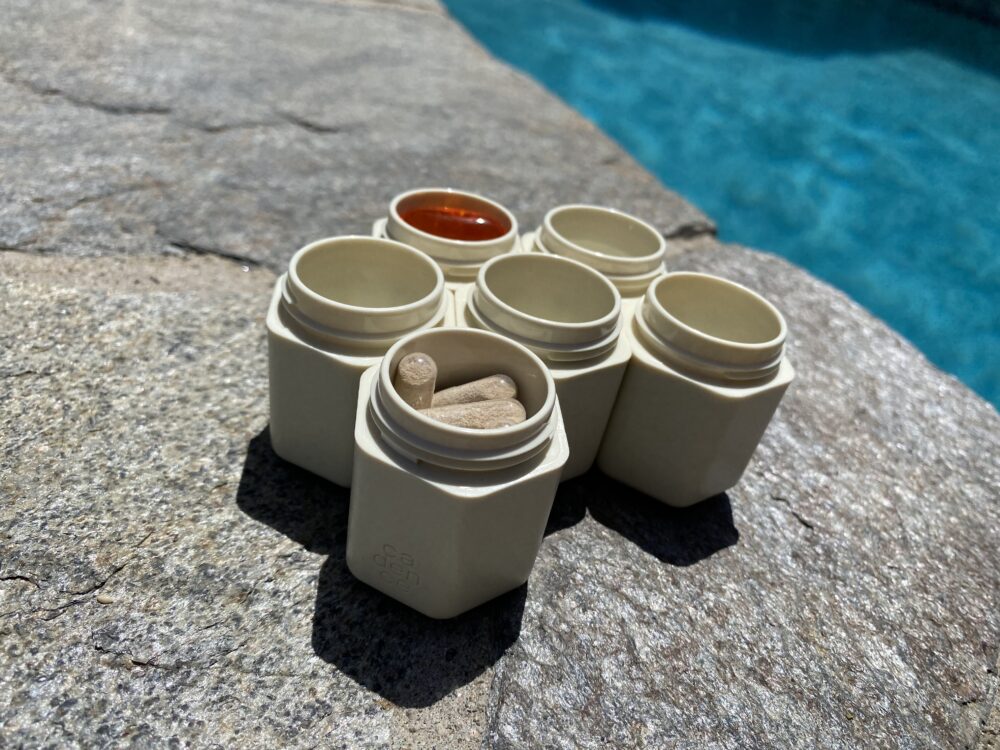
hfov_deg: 67.3
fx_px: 751
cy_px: 375
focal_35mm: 26
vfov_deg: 53.1
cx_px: 500
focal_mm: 4.25
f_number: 1.8
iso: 32
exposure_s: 1/6061
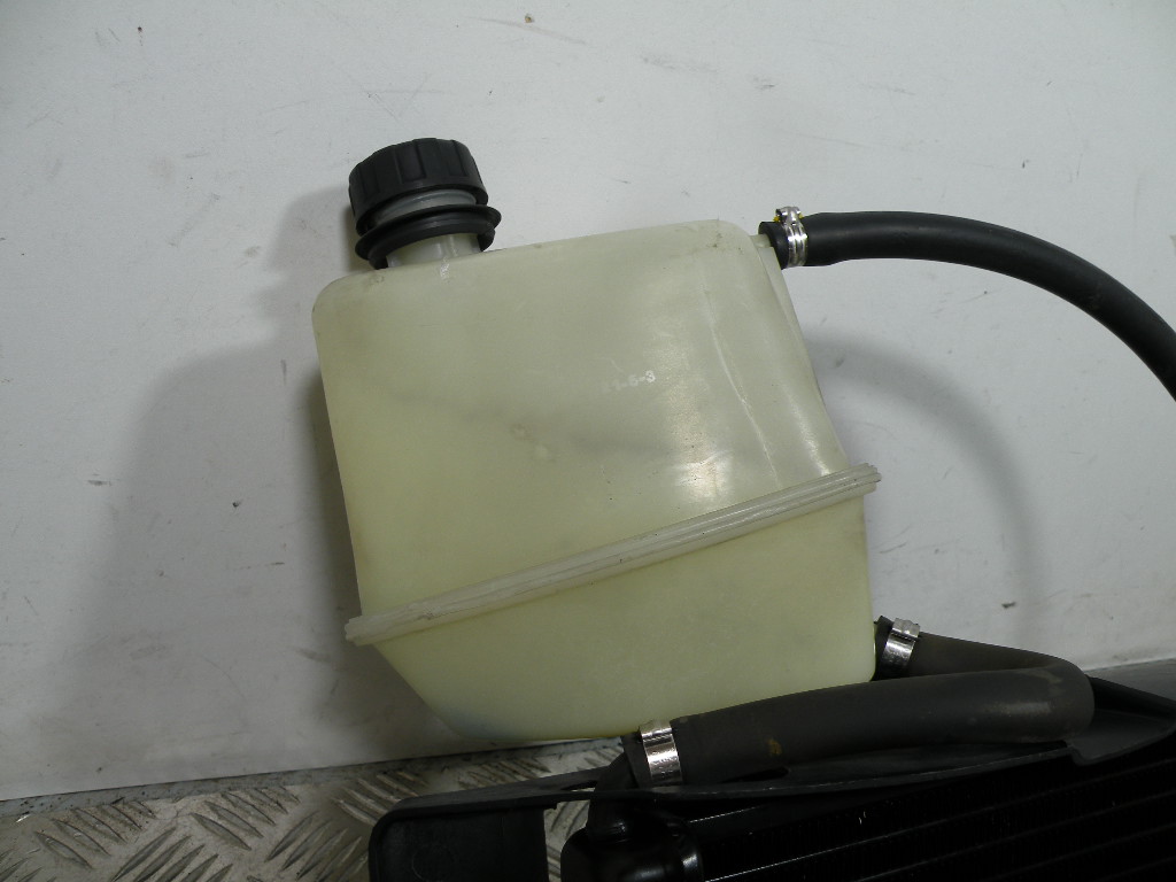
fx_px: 917
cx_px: 588
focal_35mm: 27
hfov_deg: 65.3
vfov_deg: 51.4
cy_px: 441
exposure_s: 1/107
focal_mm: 4.7
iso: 64
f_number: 3.2
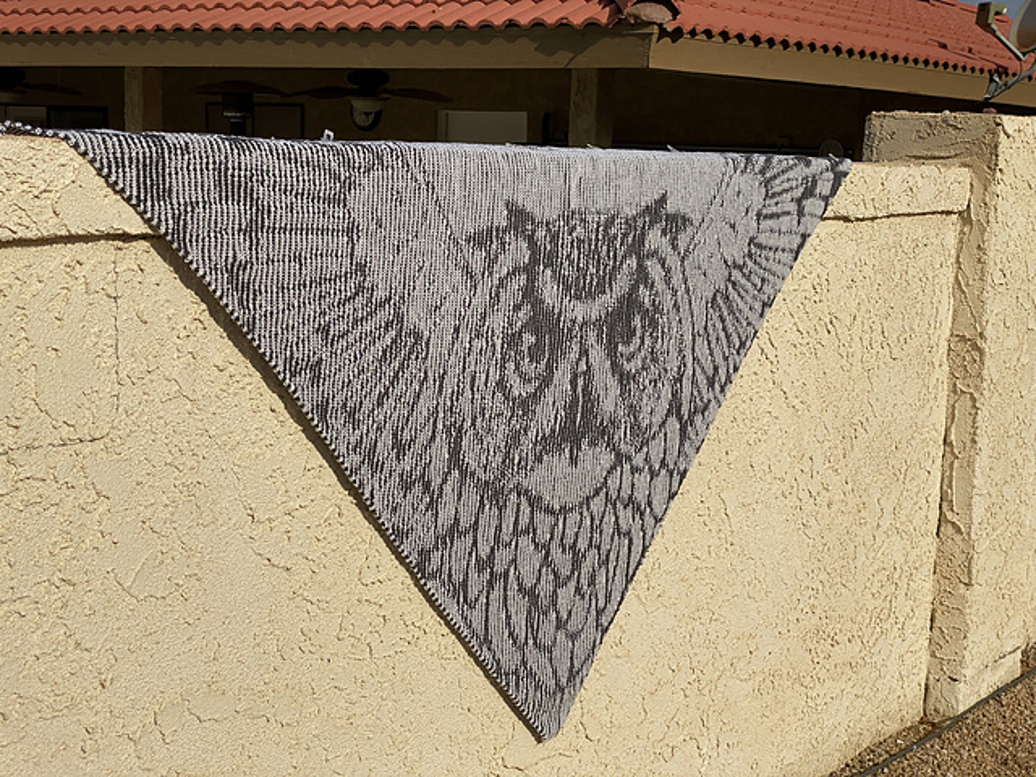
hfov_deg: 36.8
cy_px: 388
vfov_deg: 28.0
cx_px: 518
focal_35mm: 52
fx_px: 1556
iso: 20
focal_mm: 6
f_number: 2
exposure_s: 1/4785
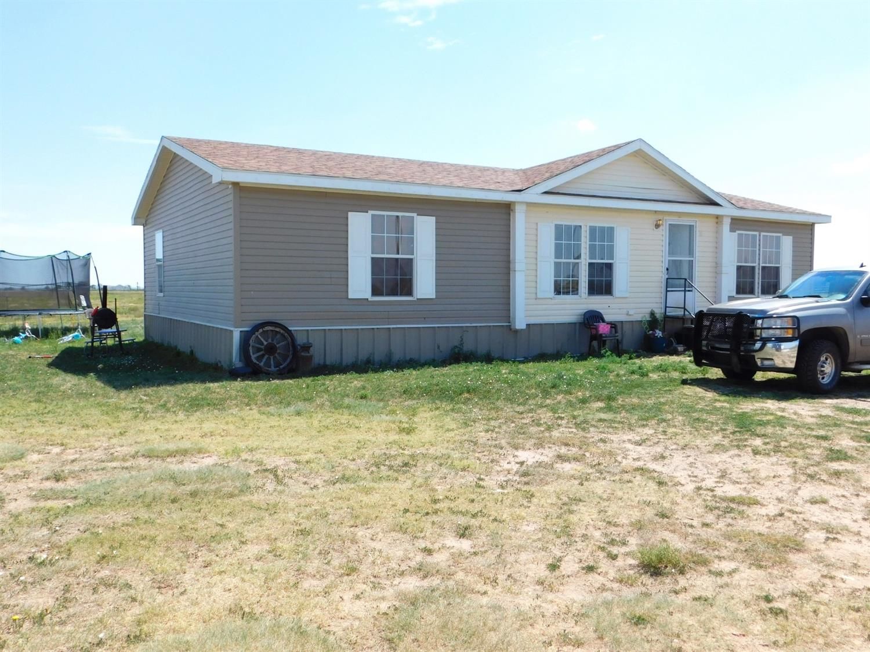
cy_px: 326
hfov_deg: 60.0
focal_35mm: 30
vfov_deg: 46.8
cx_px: 435
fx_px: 754
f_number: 3.2
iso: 125
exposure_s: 1/1250
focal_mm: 5.3
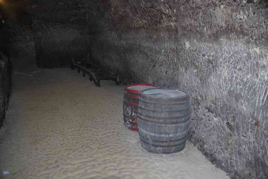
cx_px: 134
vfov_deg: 42.3
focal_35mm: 31
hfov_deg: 60.3
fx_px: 231
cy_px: 90
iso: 3200
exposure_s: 1/50
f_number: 4
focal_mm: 20.6
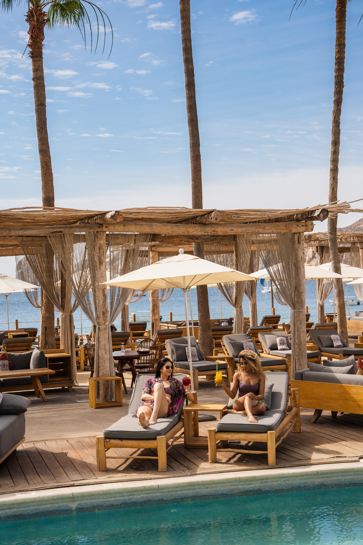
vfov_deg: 33.9
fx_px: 892
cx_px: 182
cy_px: 272
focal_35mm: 59
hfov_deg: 23.0
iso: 100
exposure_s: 1/400
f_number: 5.6
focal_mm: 59
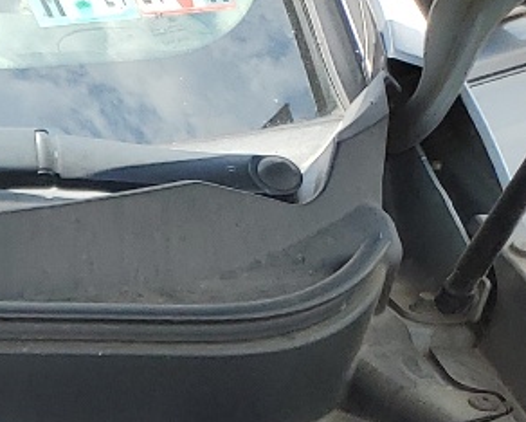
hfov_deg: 11.7
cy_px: 1057
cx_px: -686
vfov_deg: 9.7
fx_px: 2165
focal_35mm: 139
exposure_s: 1/909
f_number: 1.5
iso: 50
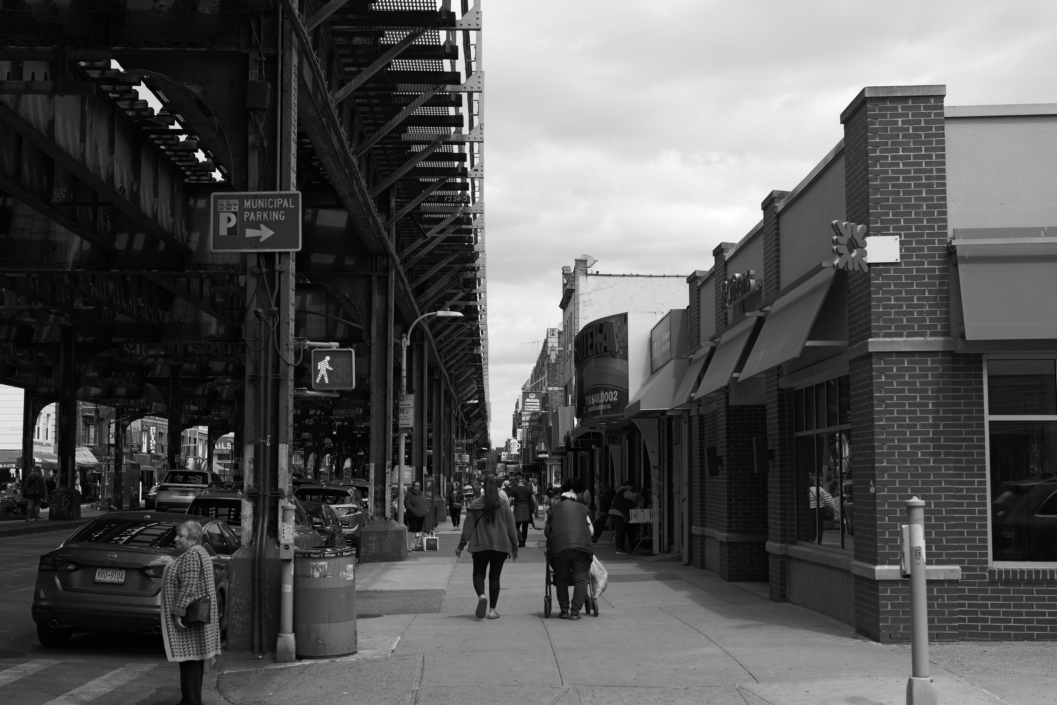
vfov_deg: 27.0
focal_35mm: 50
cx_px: 528
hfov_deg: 39.6
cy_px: 352
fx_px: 1468
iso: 125
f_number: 3.5
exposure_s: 1/1000
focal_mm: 50
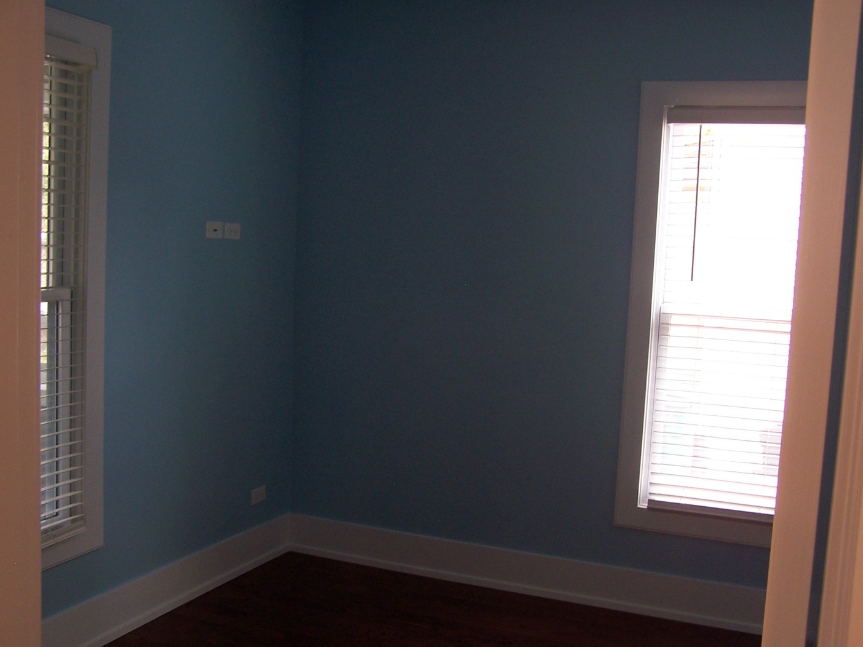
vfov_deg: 36.8
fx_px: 972
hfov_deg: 47.9
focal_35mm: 39
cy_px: 331
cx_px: 440
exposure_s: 1/30
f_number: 2.8
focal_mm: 6.3
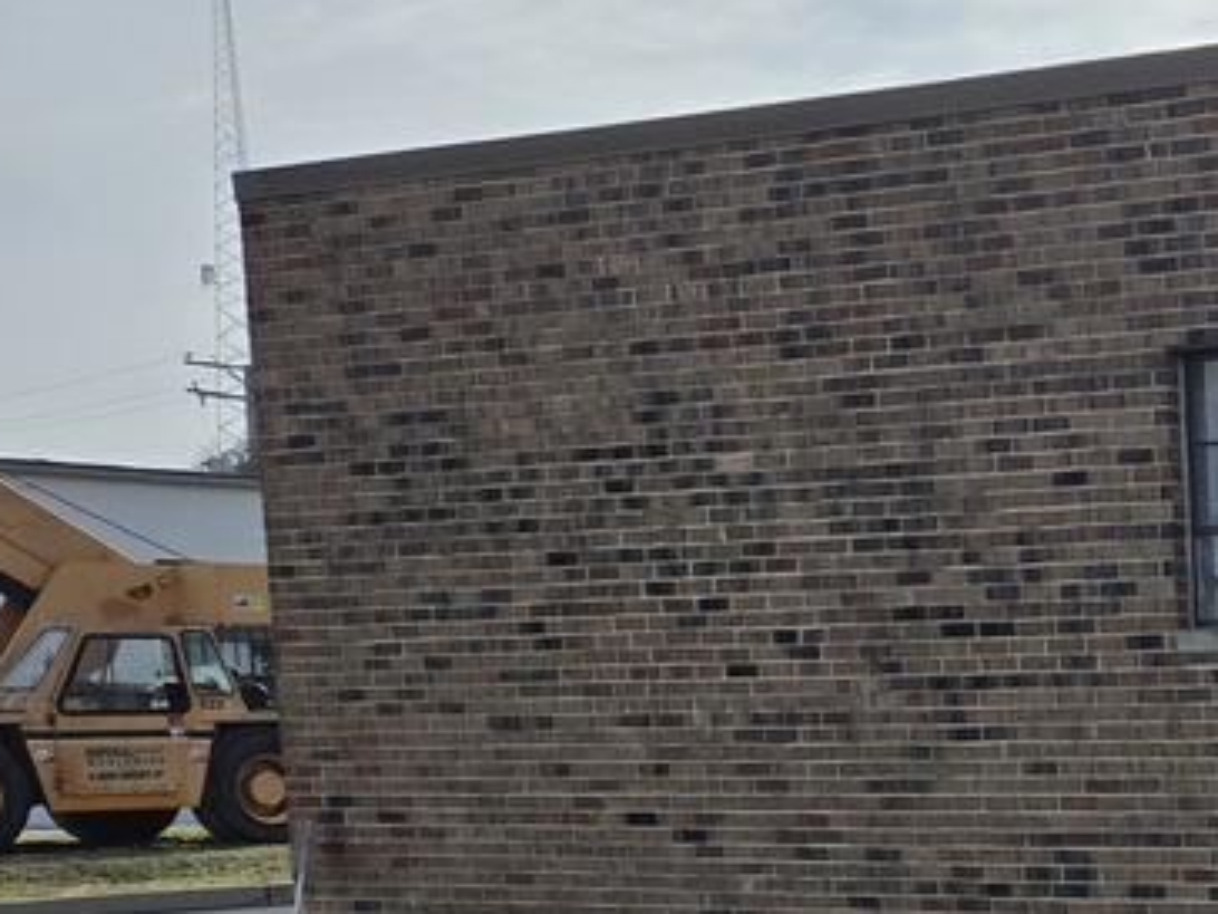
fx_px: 3202
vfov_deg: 15.7
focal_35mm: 91
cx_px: 2142
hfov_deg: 17.7
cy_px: 1048
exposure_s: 1/6215
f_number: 1.8
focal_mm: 5.4
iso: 25
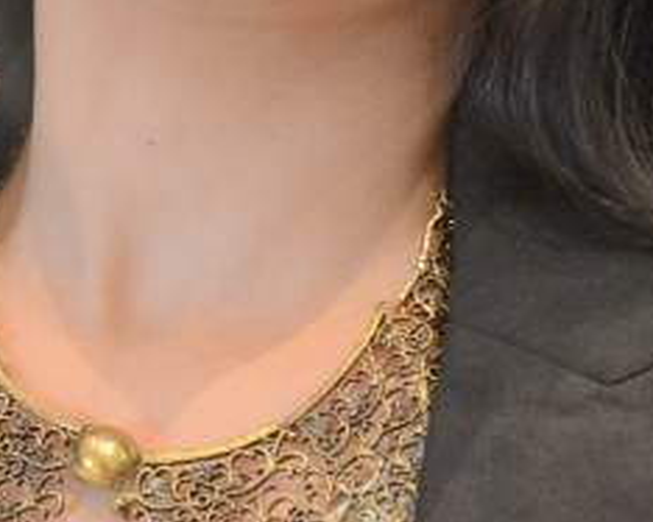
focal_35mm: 137
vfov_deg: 11.3
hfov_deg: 13.9
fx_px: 2647
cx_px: 59
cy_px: 230
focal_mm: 38
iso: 3200
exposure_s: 1/15
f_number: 5
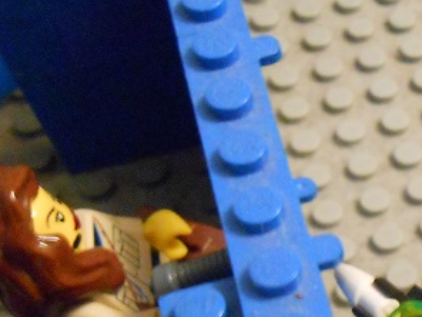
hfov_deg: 21.7
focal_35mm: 81
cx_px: 550
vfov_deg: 17.6
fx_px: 987
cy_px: 341
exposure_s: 1/2
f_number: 3.8
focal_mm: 5.3
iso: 800
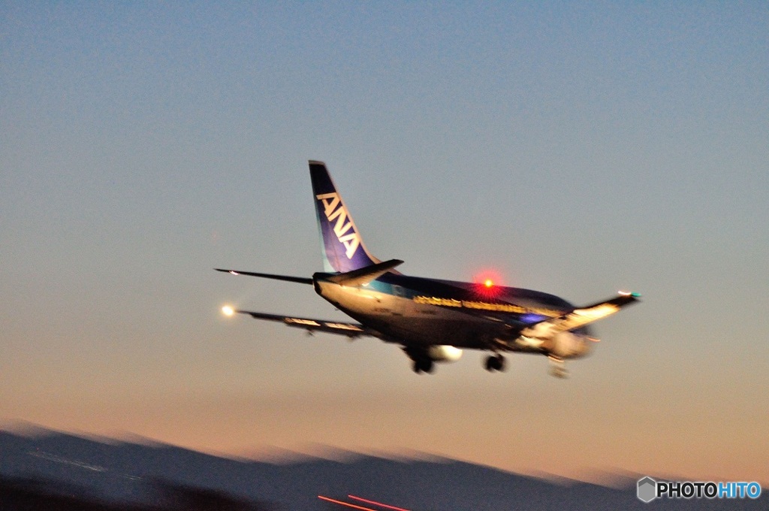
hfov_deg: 13.1
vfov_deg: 8.7
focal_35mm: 158
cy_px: 256
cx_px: 384
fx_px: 3360
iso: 3200
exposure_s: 1/10
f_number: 3.5
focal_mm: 105
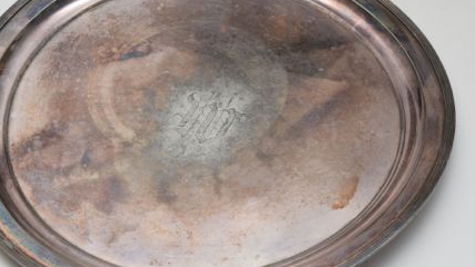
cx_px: 204
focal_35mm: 113
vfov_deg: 10.7
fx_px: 1423
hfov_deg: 18.9
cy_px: 127
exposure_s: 1/125
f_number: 5.6
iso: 800
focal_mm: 48
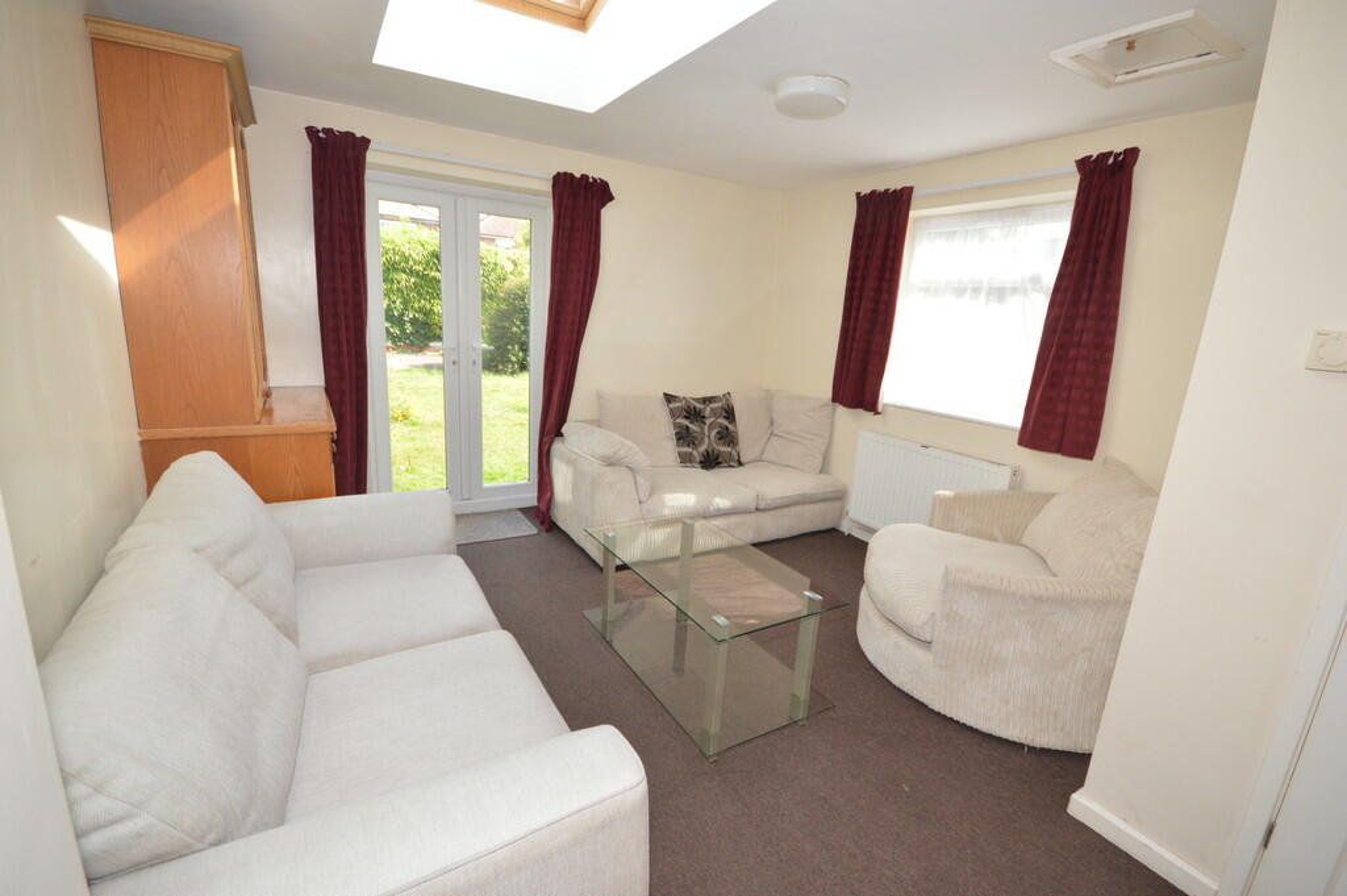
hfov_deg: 100.4
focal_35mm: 15
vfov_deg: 77.2
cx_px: 674
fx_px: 561
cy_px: 448
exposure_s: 1/125
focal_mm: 10
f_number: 5.6
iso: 360
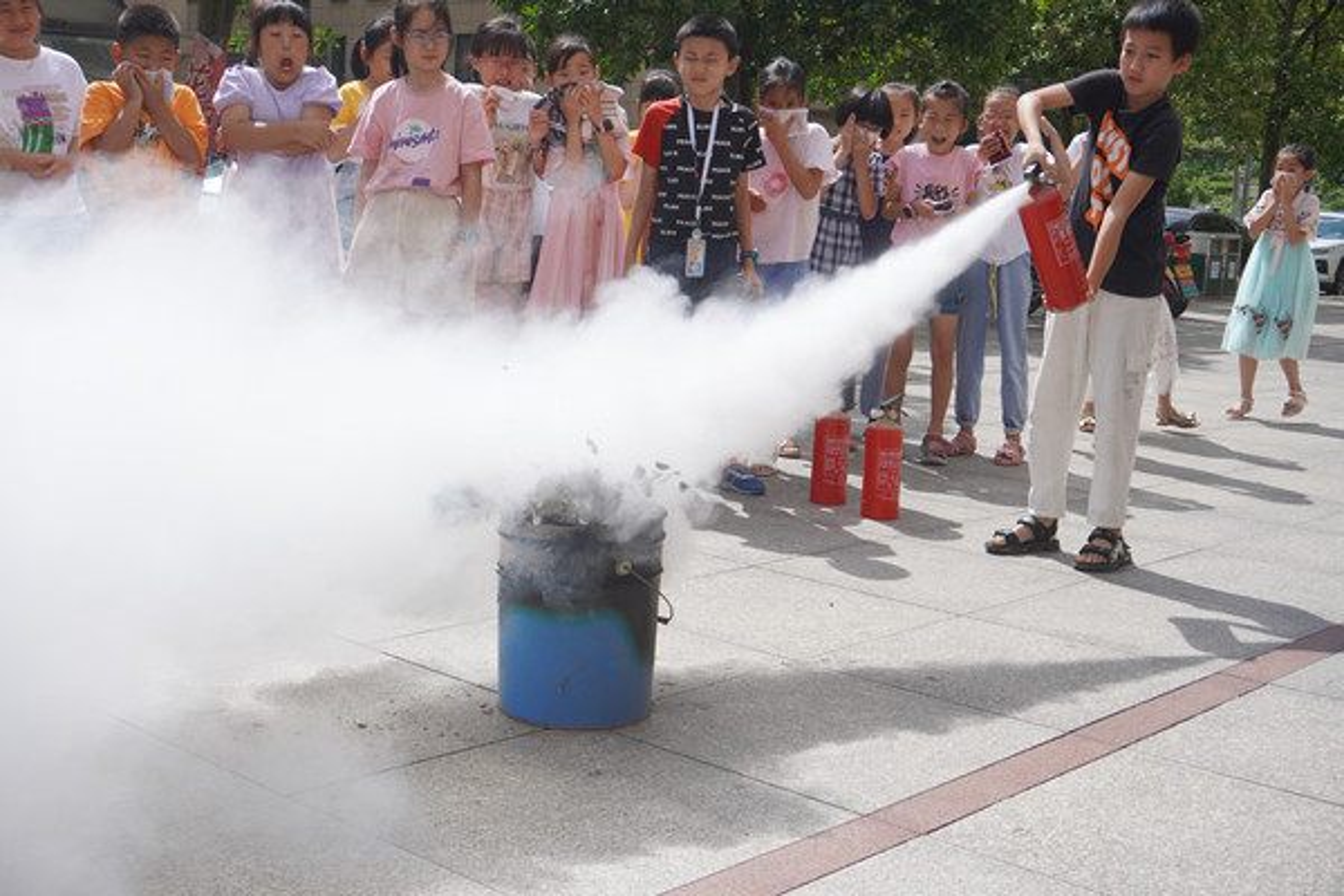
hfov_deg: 43.6
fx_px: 1680
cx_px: 672
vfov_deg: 29.9
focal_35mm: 45
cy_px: 448
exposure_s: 1/640
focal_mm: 30
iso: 100
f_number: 5.6
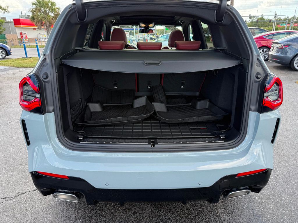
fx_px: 207
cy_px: 112
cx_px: 149
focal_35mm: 24
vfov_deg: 56.8
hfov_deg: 71.6
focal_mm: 6.76
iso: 80
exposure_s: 1/473
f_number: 1.78
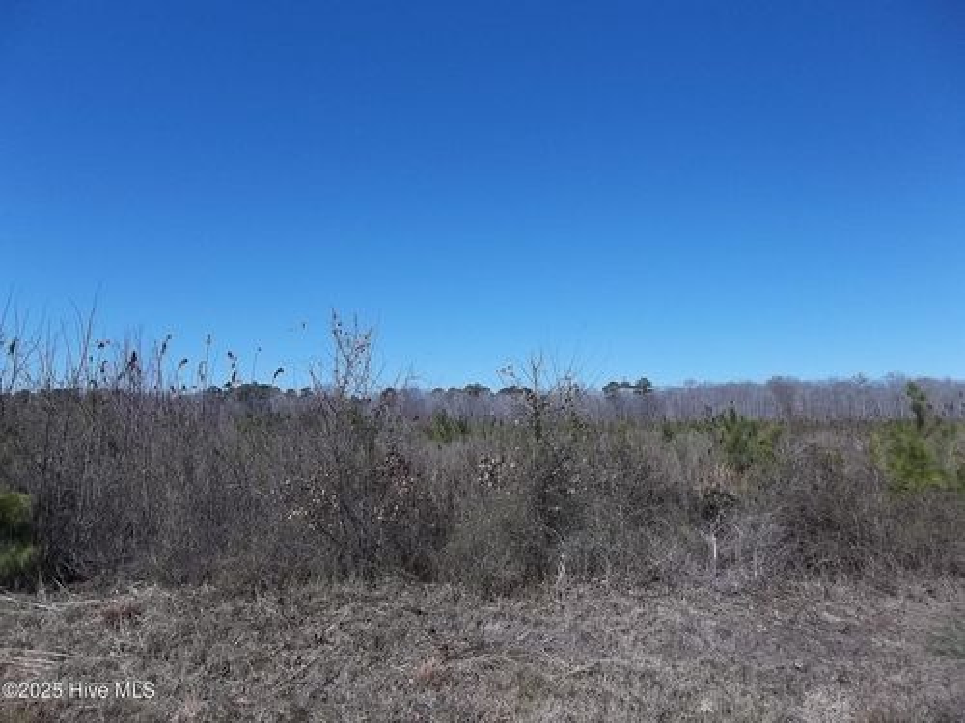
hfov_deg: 65.3
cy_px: 362
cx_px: 482
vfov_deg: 51.4
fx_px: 753
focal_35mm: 27
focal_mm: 4.9
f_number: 8.9
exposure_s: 1/320
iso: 80
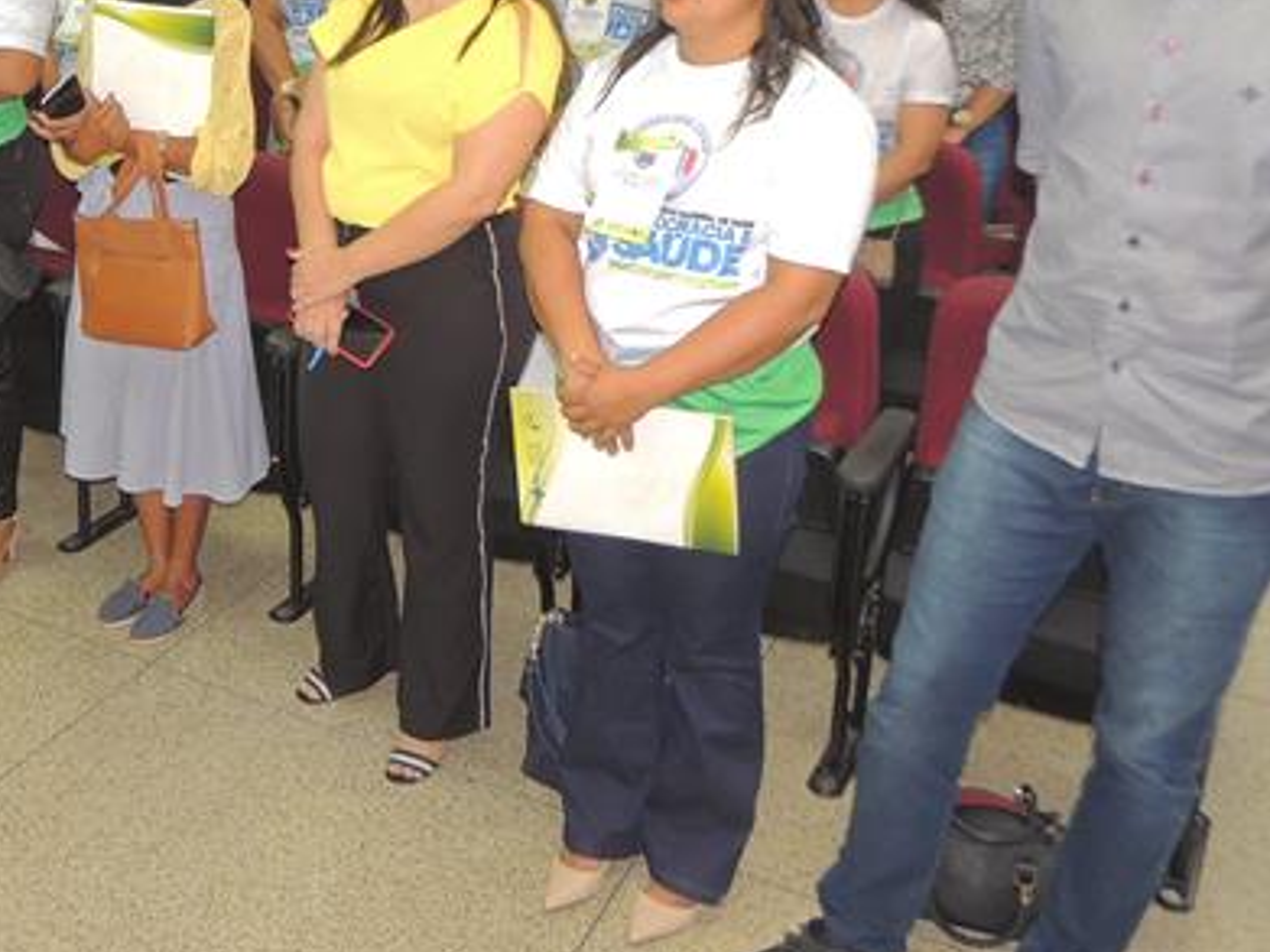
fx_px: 1650
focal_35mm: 45
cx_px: 281
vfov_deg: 31.1
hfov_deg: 40.6
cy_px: 149
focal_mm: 4.3
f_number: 3
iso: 320
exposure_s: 1/30
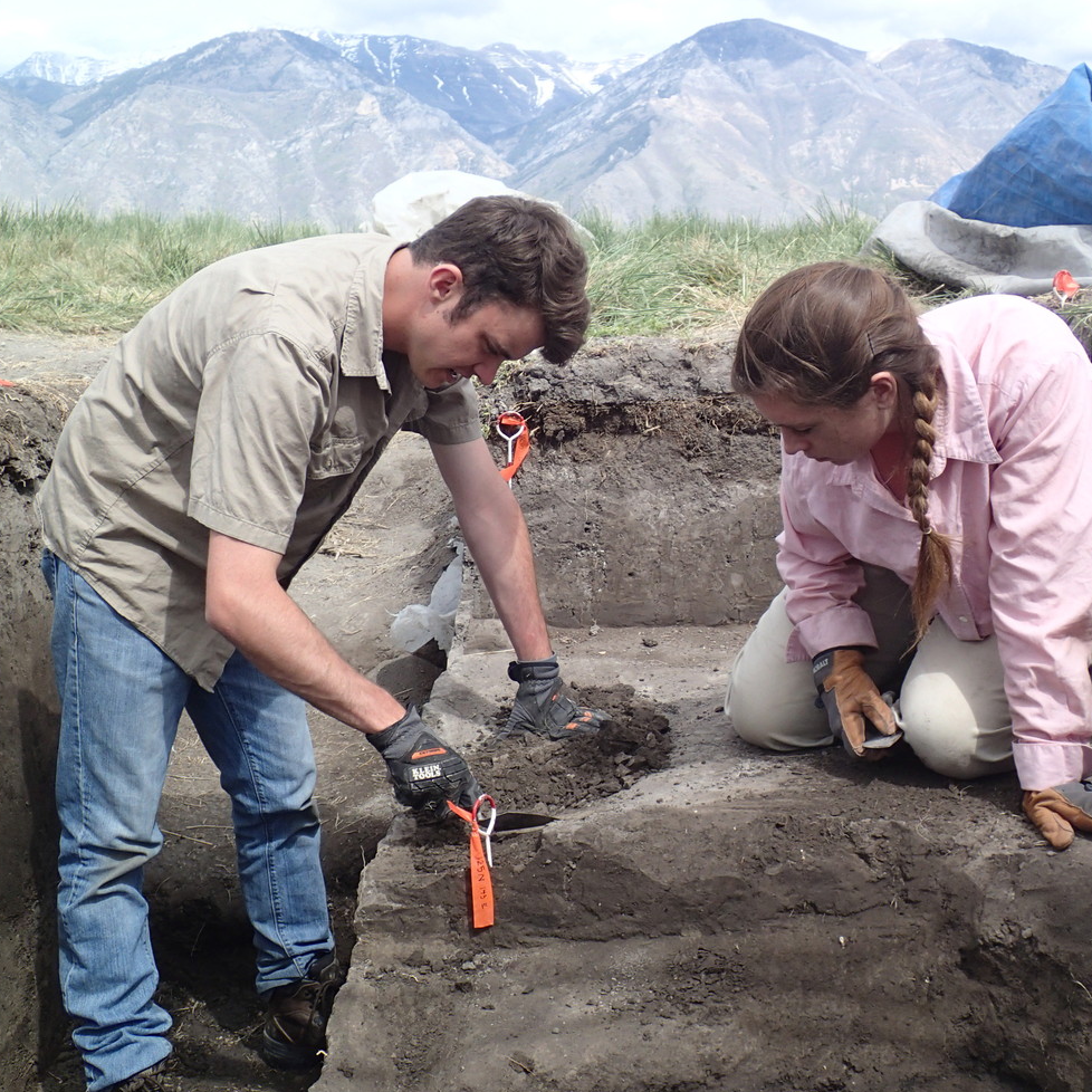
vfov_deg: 35.4
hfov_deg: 35.4
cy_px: 554
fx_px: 1713
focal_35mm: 48
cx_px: 546
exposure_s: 1/2000
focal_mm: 7.34
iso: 200
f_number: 2.8
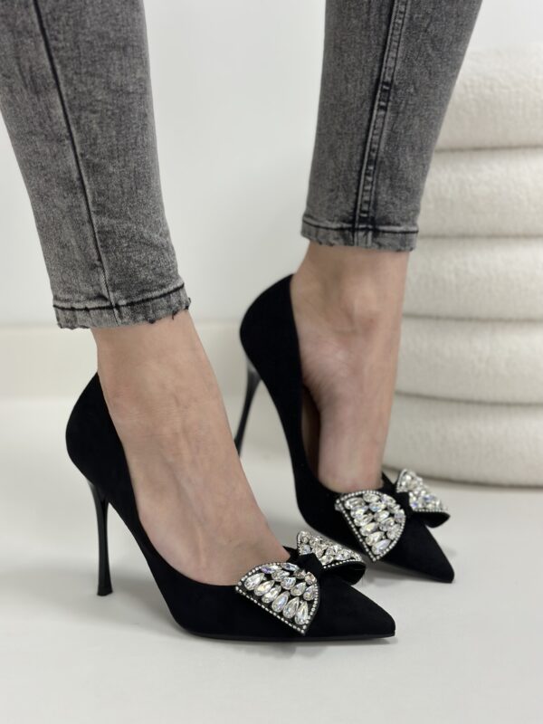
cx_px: 272
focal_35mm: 48
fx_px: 1004
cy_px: 362
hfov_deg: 30.3
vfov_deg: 39.7
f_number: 1.78
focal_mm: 6.86
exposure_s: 1/100
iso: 160
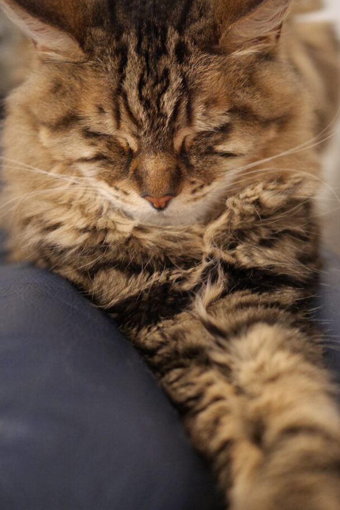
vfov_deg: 34.5
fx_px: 822
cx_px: 188
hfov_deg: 23.4
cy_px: 281
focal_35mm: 58
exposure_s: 1/60
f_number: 1.8
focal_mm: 25
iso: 3200
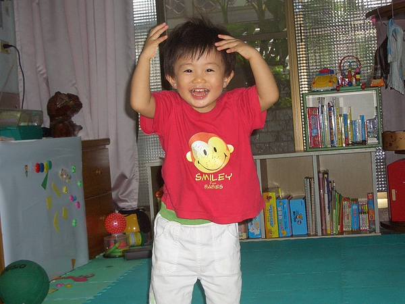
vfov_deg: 23.7
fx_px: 725
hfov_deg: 31.2
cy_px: 152
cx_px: 202
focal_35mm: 62
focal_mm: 10.2
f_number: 3.5
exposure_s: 1/60
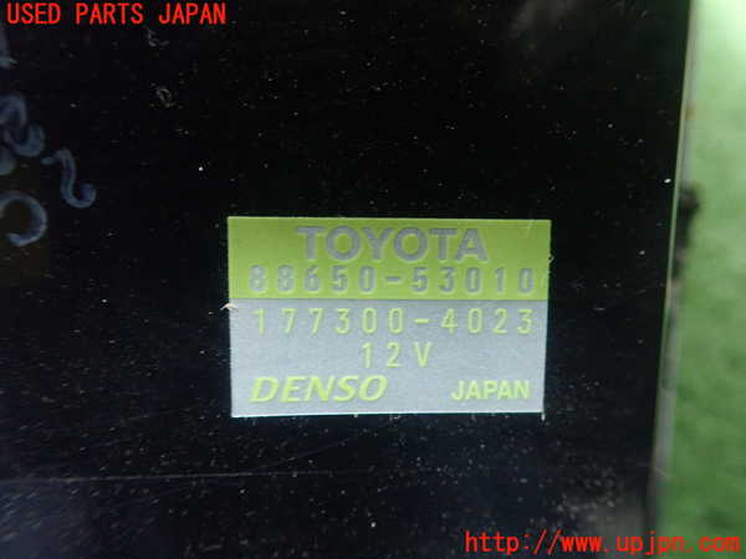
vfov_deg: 46.8
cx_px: 373
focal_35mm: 30
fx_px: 647
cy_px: 280
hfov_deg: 60.0
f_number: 2.3
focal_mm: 5.5
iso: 1000
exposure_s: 1/30
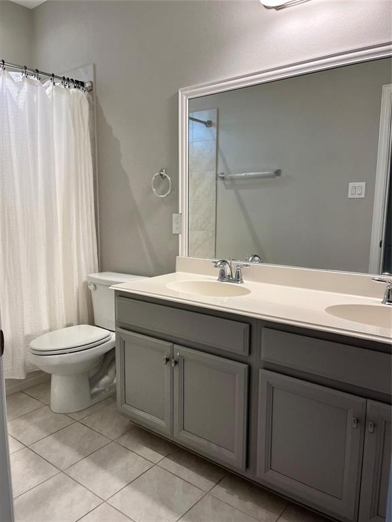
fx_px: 393
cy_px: 261
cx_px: 196
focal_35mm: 26
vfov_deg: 67.3
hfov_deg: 53.1
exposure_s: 1/120
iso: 125
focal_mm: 5.1
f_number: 1.6
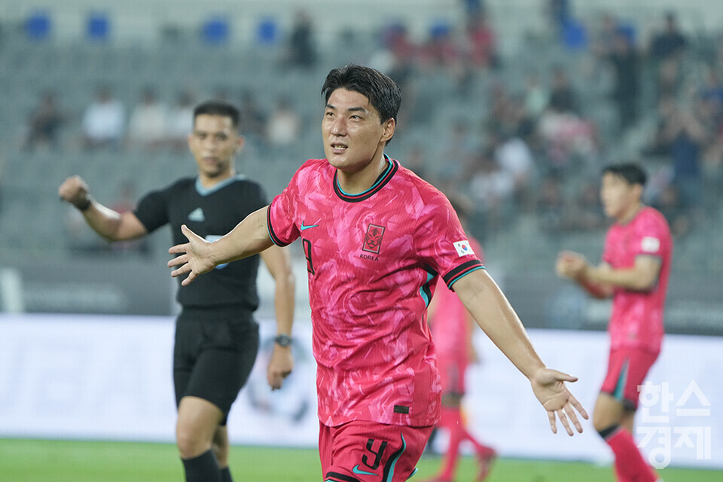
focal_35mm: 407
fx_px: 8173
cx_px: 362
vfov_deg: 3.4
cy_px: 241
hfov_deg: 5.1
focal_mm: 407
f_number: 6.3
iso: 3200
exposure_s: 1/500
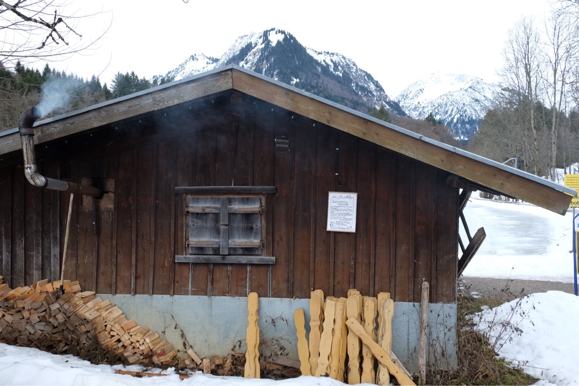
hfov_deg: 60.3
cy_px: 193
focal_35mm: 31
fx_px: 499
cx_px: 290
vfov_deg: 42.3
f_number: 13
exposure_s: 1/18
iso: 200
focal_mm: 20.8
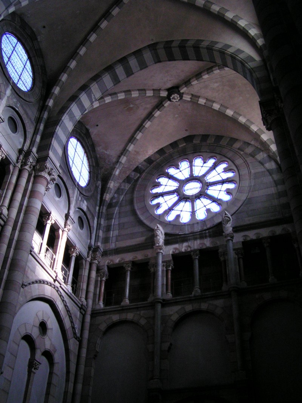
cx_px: 151
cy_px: 202
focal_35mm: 38
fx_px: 442
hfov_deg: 37.7
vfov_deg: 49.0
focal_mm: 5.8
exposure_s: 1/30
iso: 200
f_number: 2.8
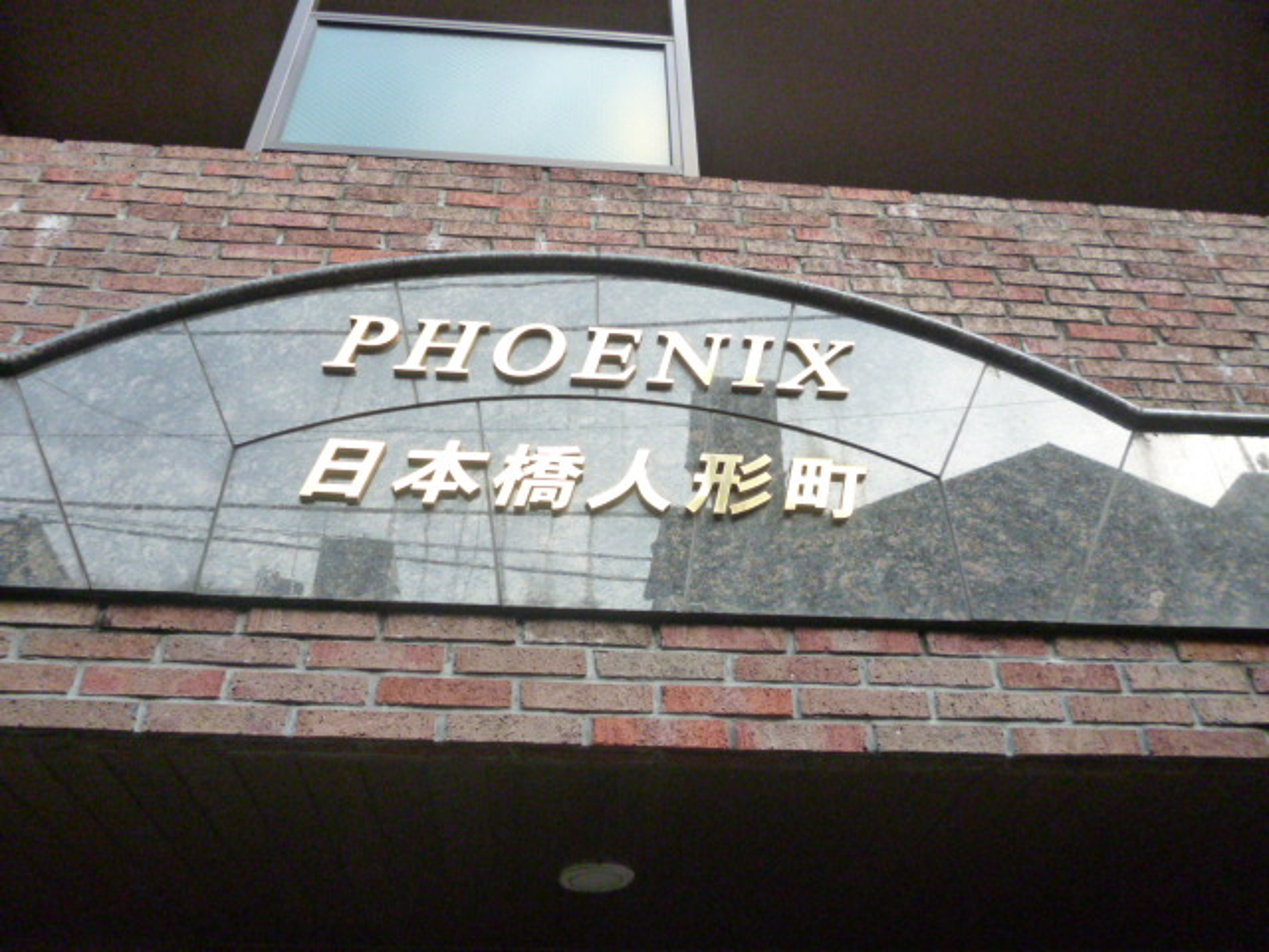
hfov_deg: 63.4
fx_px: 1026
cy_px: 476
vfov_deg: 49.7
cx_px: 634
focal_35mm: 28
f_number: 3.1
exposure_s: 1/400
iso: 800
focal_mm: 5
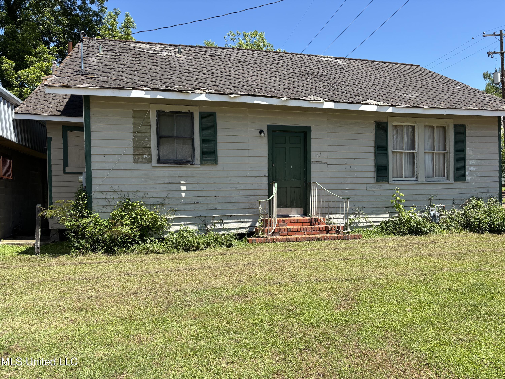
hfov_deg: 67.3
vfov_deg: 53.1
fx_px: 379
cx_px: 252
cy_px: 190
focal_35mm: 26
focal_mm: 5.96
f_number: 1.6
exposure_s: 1/1783
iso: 50
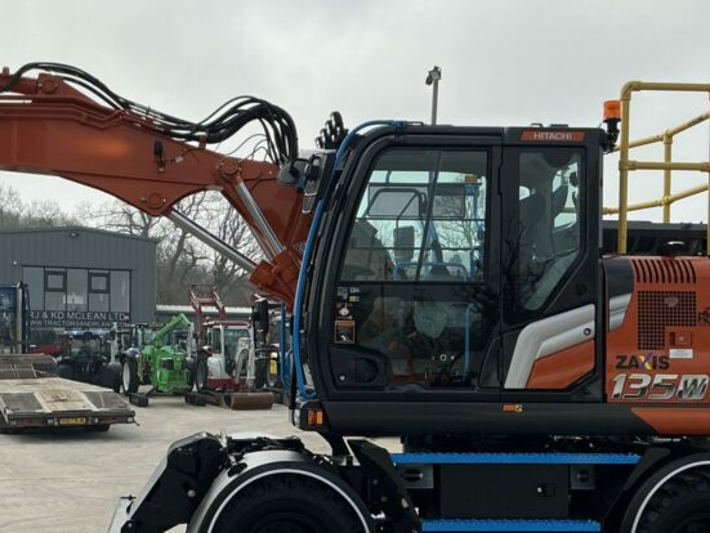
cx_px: 259
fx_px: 1067
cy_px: 342
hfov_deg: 36.5
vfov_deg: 27.9
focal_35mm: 52
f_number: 1.8
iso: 25
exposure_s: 1/2427
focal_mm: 3
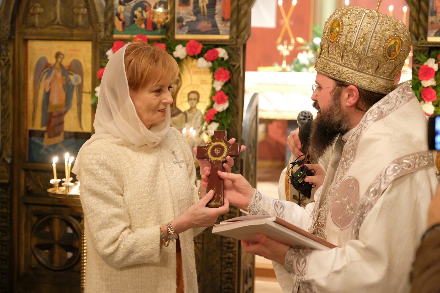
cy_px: 146
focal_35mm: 75
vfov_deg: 18.2
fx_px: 916
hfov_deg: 27.0
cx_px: 220
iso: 8000
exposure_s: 1/60
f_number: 2.8
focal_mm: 50
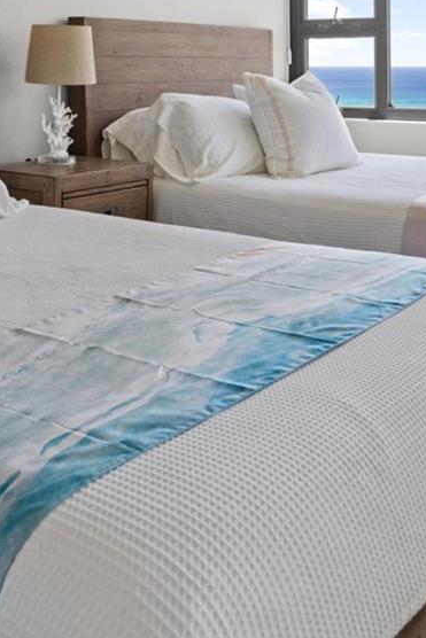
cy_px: 85
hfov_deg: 29.2
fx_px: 816
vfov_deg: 40.1
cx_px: 163
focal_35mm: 46
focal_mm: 16
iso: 250
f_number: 8
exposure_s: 1/60
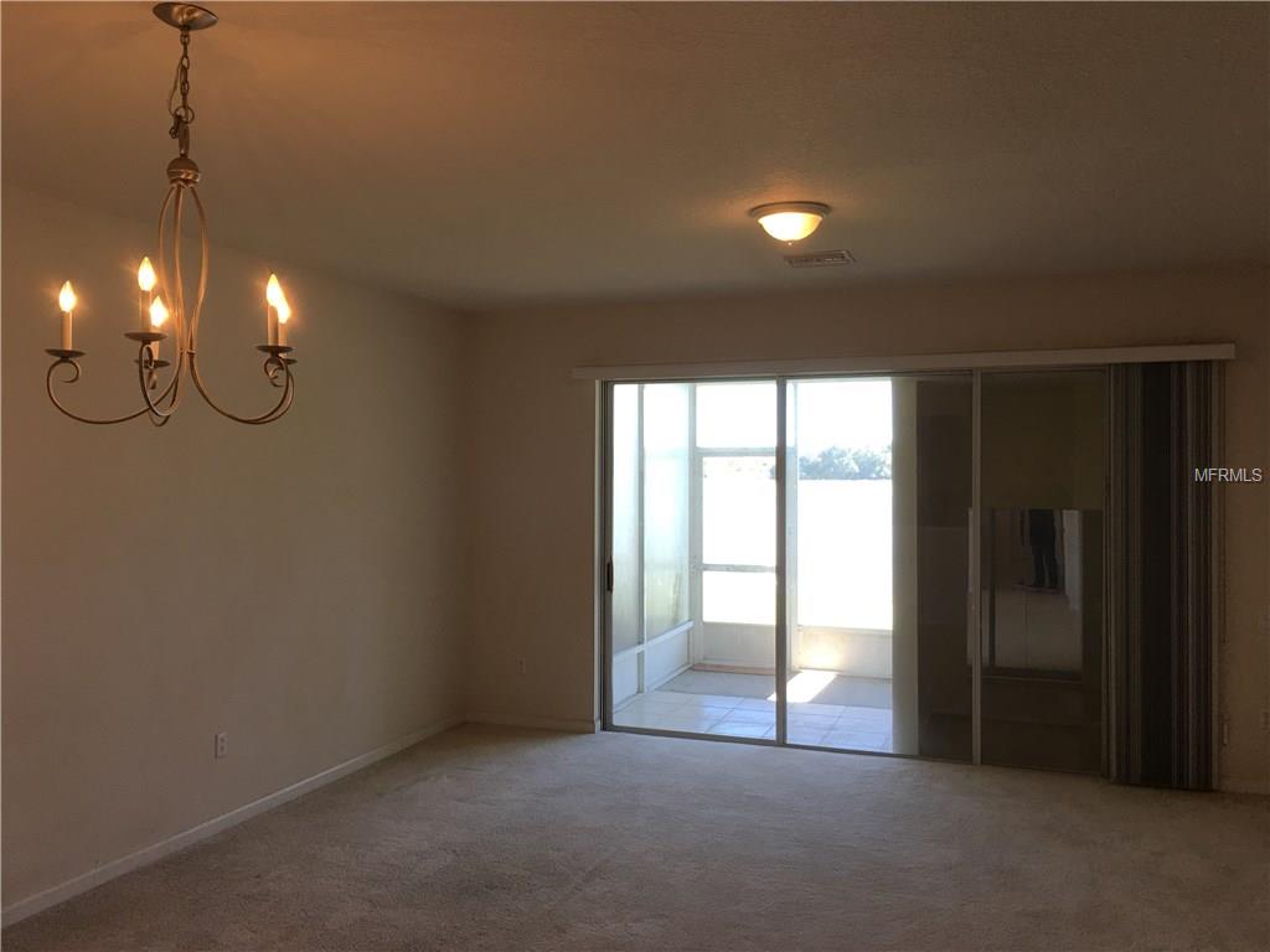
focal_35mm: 29
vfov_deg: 48.2
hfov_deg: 61.7
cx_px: 635
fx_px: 1064
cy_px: 476
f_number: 2.2
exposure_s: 1/40
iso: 25
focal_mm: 4.15
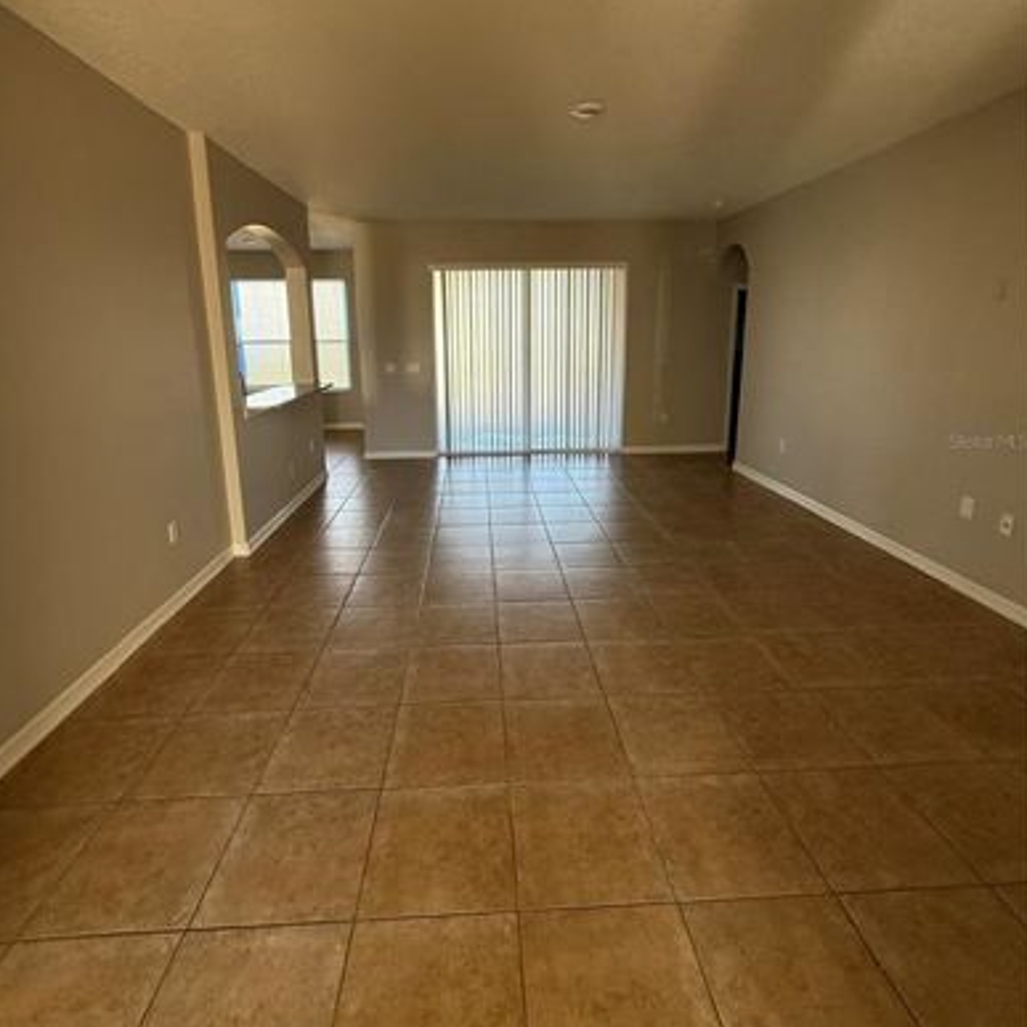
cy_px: 441
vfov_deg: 83.5
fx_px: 571
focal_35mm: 17
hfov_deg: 84.0
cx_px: 503
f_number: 2.2
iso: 125
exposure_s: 1/99
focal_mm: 2.22
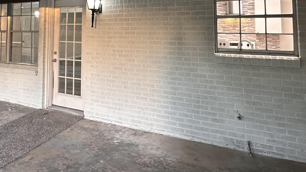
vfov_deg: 36.0
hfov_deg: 63.6
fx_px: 243
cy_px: 10
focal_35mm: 30
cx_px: 119
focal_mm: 2.22
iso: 250
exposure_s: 1/60
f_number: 2.2
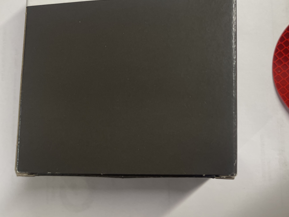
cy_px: 59
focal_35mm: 40
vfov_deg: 35.3
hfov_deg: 45.1
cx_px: 220
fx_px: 334
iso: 125
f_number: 1.6
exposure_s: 1/120
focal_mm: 5.1
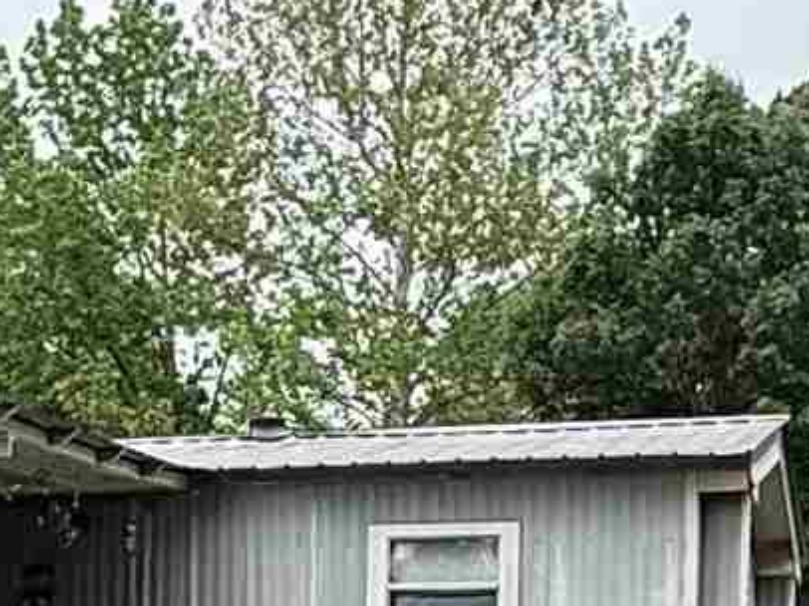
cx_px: 247
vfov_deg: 13.2
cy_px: 915
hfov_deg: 18.5
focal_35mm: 106
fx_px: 2476
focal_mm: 2.22
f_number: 2.2
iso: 50
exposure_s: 1/664
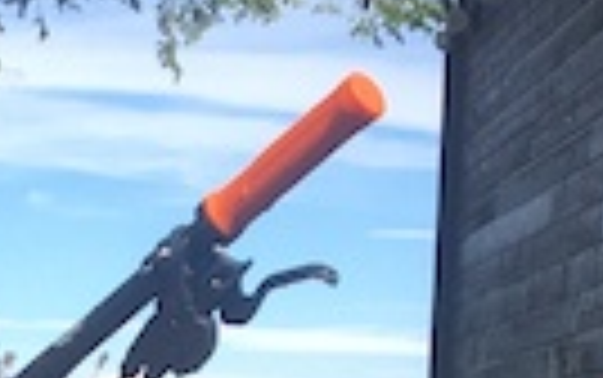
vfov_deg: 6.7
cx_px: -284
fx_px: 3026
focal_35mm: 184
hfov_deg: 11.0
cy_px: 986
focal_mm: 4.15
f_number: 2.2
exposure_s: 1/827
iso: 25
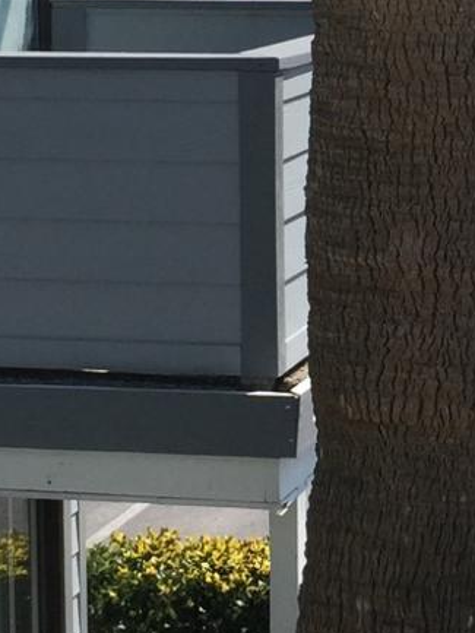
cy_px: 139
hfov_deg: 10.9
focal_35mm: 134
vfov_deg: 14.6
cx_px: 504
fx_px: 2450
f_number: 2.2
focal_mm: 4.15
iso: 32
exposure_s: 1/1980
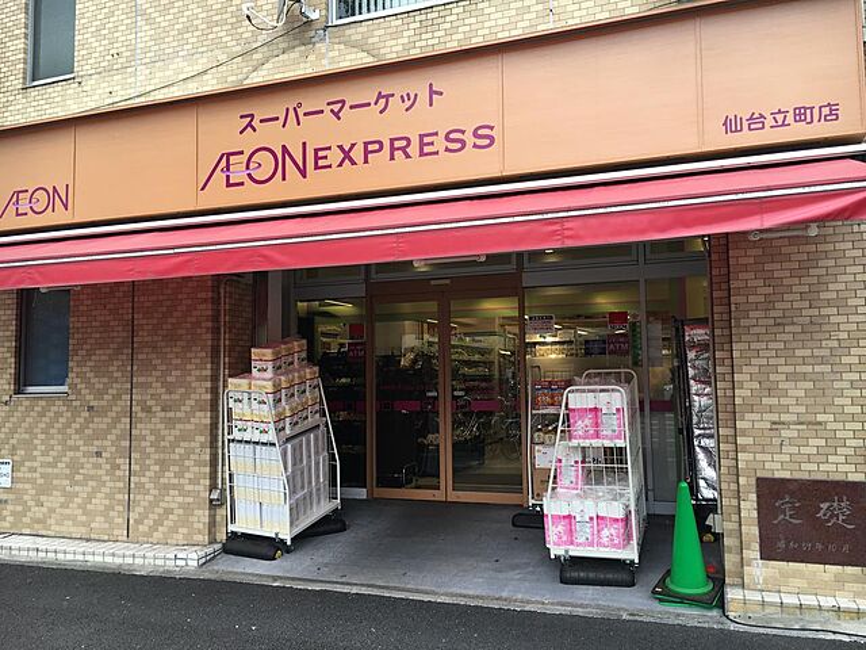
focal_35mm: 29
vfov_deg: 48.2
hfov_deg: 61.7
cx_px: 433
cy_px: 325
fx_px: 726
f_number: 2.2
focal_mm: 4.15
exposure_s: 1/212
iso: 25
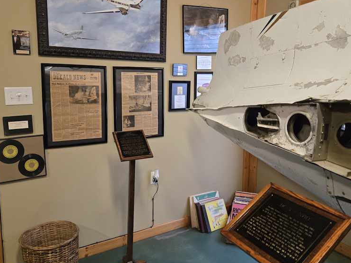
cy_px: 127
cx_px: 188
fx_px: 314
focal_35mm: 31
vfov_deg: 45.4
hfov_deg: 58.3
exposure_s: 1/120
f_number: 1.8
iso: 640
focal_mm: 5.4
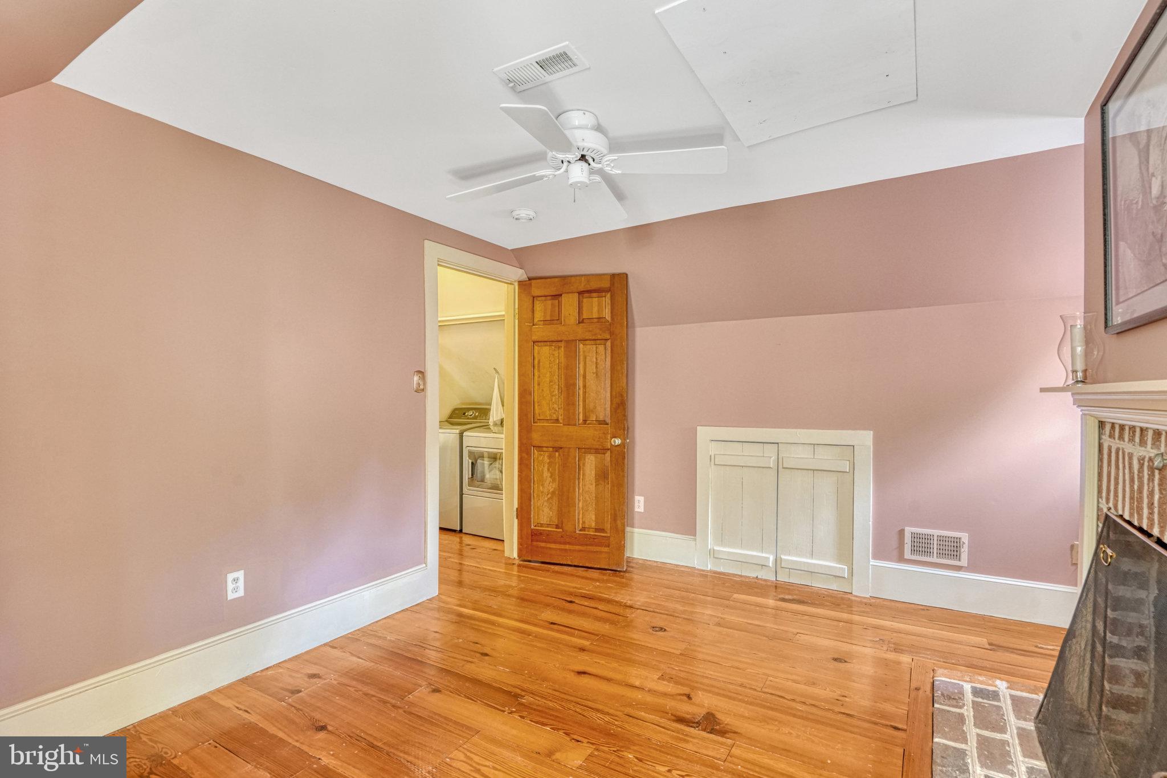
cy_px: 389
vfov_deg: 73.7
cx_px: 584
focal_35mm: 16
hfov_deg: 96.7
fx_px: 519
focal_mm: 16
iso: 1250
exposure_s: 1/25
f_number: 8
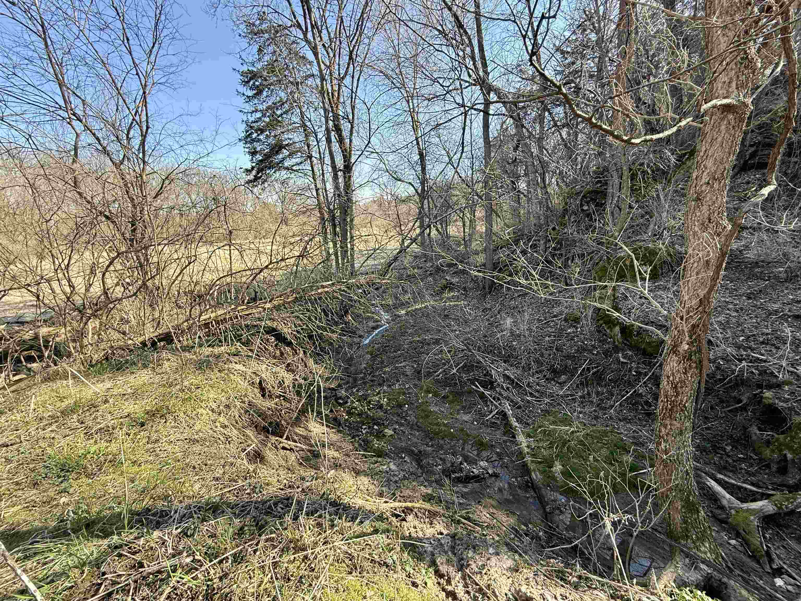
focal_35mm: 14
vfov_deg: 85.7
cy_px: 300
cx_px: 400
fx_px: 324
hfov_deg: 102.1
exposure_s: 1/306
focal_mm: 2.22
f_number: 2.2
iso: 64
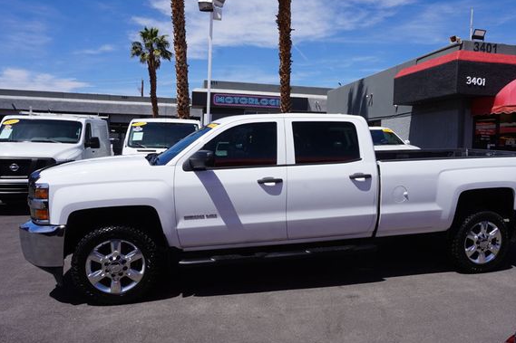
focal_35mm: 27
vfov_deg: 47.9
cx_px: 287
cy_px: 170
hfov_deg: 67.2
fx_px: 387
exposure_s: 1/125
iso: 100
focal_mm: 16
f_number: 14
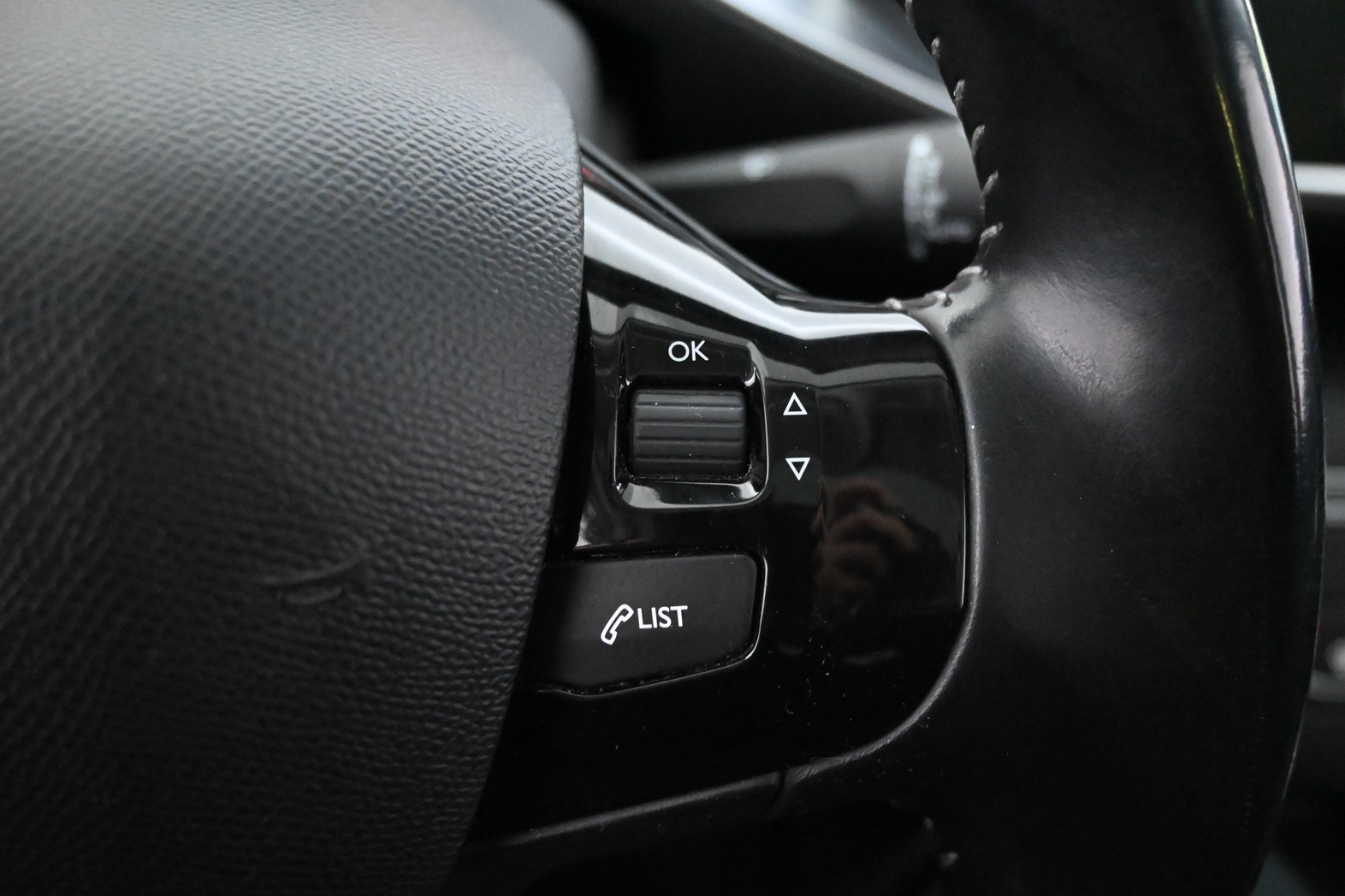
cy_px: 457
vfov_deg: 38.9
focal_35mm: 34
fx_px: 1270
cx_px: 691
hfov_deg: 55.8
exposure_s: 1/40
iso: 11400
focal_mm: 22
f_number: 4
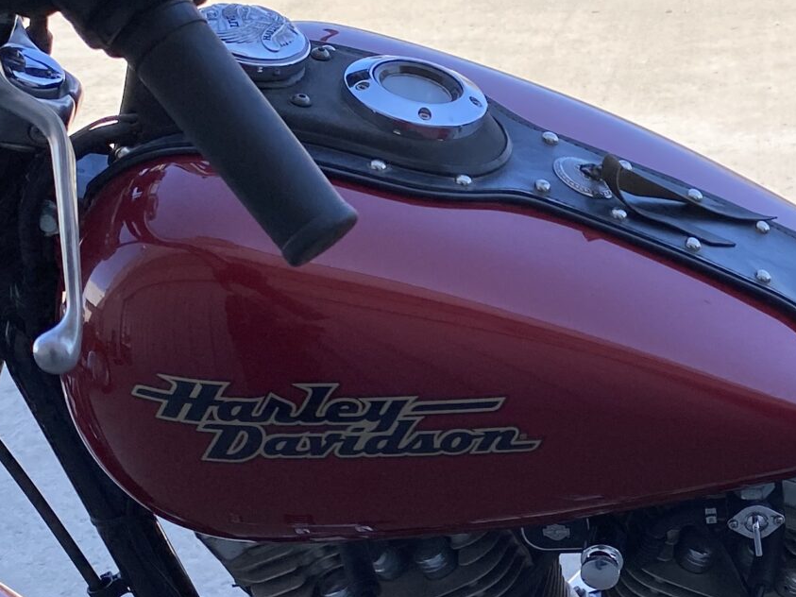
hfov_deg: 23.7
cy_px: 524
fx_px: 1816
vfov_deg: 18.4
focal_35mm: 79
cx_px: 786
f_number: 1.8
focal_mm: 4.25
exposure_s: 1/1362
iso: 32
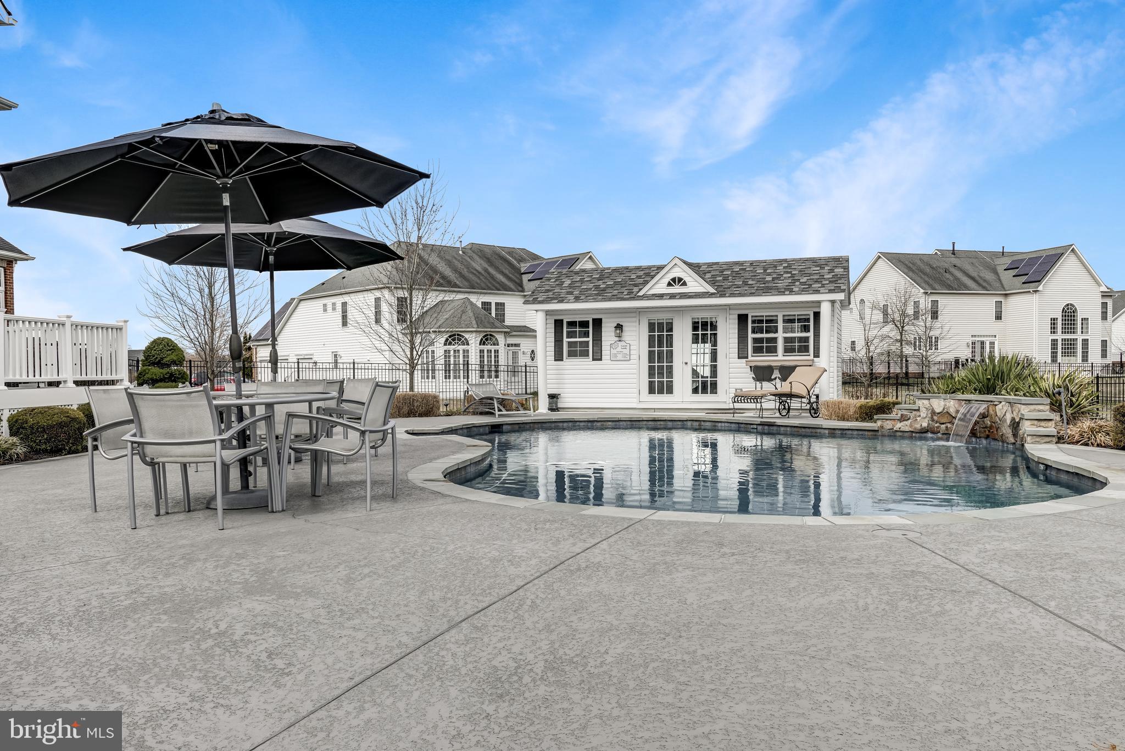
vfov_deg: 47.9
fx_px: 844
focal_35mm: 27
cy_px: 376
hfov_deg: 67.4
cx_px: 562
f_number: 11
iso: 100
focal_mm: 18
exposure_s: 1/125
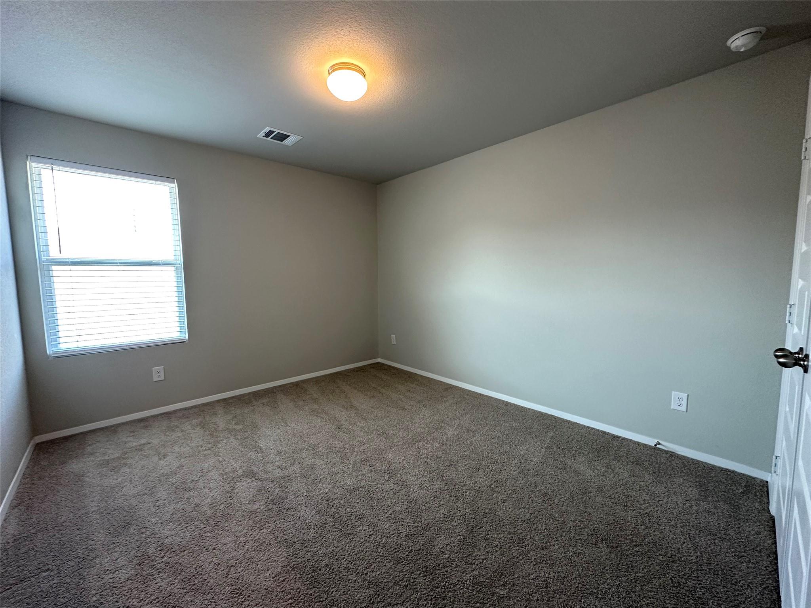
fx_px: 328
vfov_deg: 85.7
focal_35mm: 14
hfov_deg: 102.1
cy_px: 304
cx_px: 406
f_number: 2.2
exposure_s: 1/60
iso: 200
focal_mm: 2.22
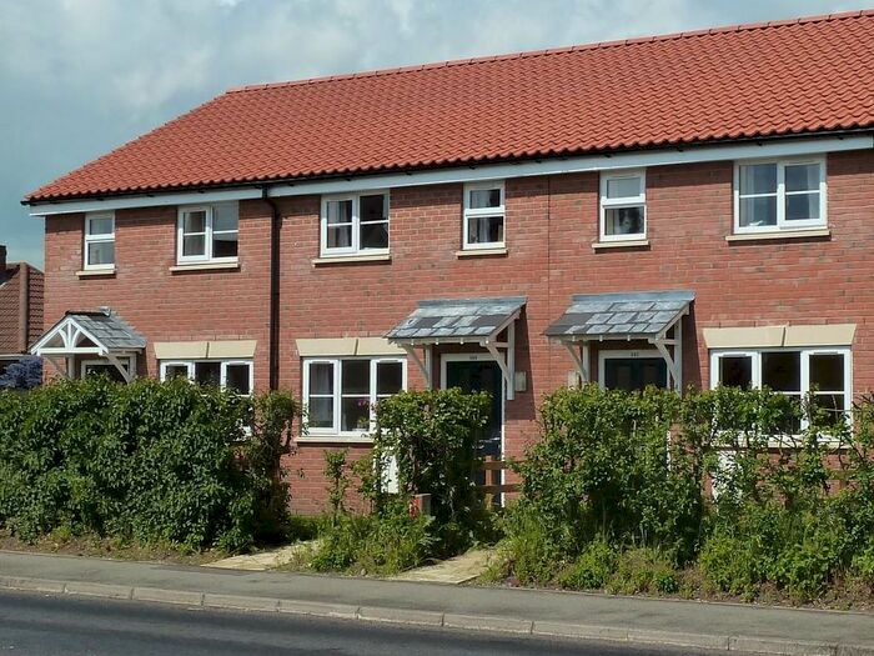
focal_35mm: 37
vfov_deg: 38.7
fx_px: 934
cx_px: 437
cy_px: 328
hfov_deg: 50.1
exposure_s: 1/500
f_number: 5.6
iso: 125
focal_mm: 6.1
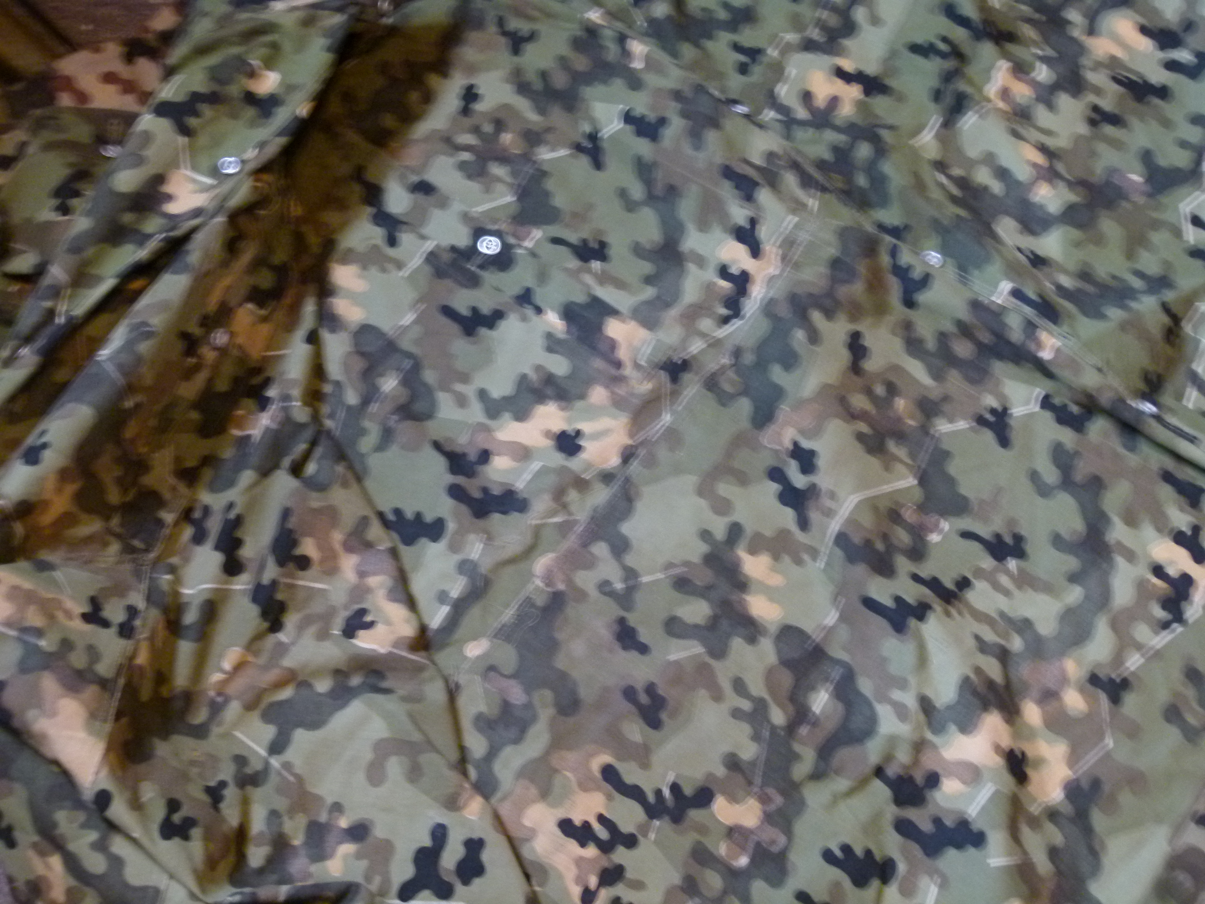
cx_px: 602
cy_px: 452
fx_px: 1392
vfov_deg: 36.0
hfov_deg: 46.8
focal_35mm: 40
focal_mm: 7.3
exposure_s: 1/8
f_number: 3.1
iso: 400
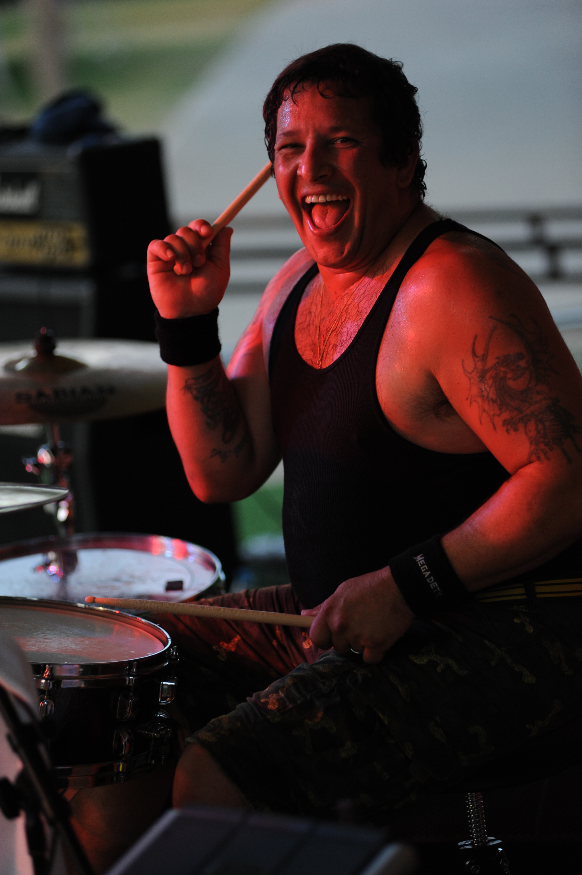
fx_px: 3278
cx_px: 291
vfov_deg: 15.2
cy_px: 438
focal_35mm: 135
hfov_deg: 10.1
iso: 1000
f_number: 2.8
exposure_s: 1/500
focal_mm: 135
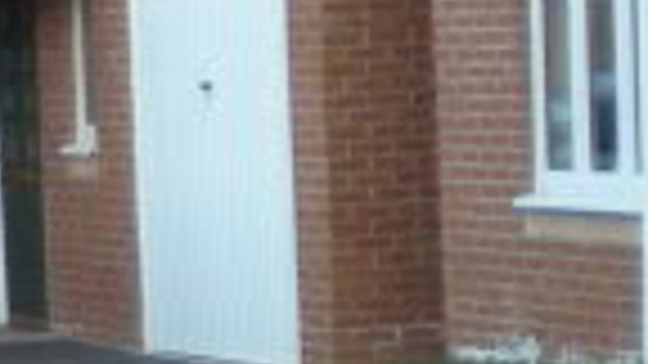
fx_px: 4656
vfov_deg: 4.4
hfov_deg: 7.8
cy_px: 732
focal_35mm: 271
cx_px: -351
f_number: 3.1
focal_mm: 6.3
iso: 160
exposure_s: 1/59
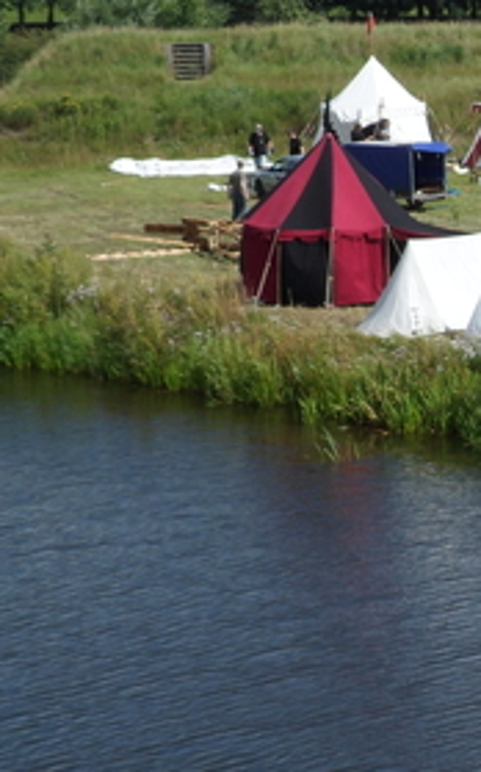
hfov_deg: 9.2
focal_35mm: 137
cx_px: 824
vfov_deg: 15.2
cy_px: 271
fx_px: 2878
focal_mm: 11.2
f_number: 5.2
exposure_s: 1/500
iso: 80
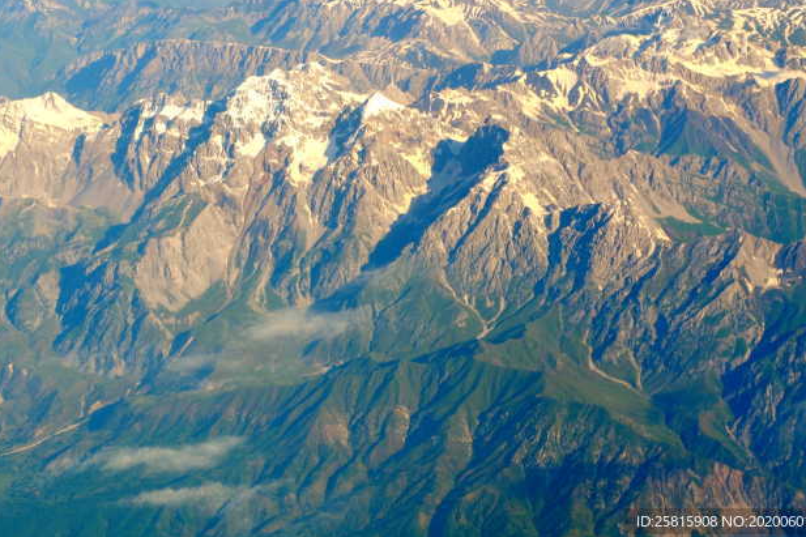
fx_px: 2503
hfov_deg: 18.2
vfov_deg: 12.2
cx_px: 264
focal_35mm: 112
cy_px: 105
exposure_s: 1/320
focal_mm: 45
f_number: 9
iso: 100
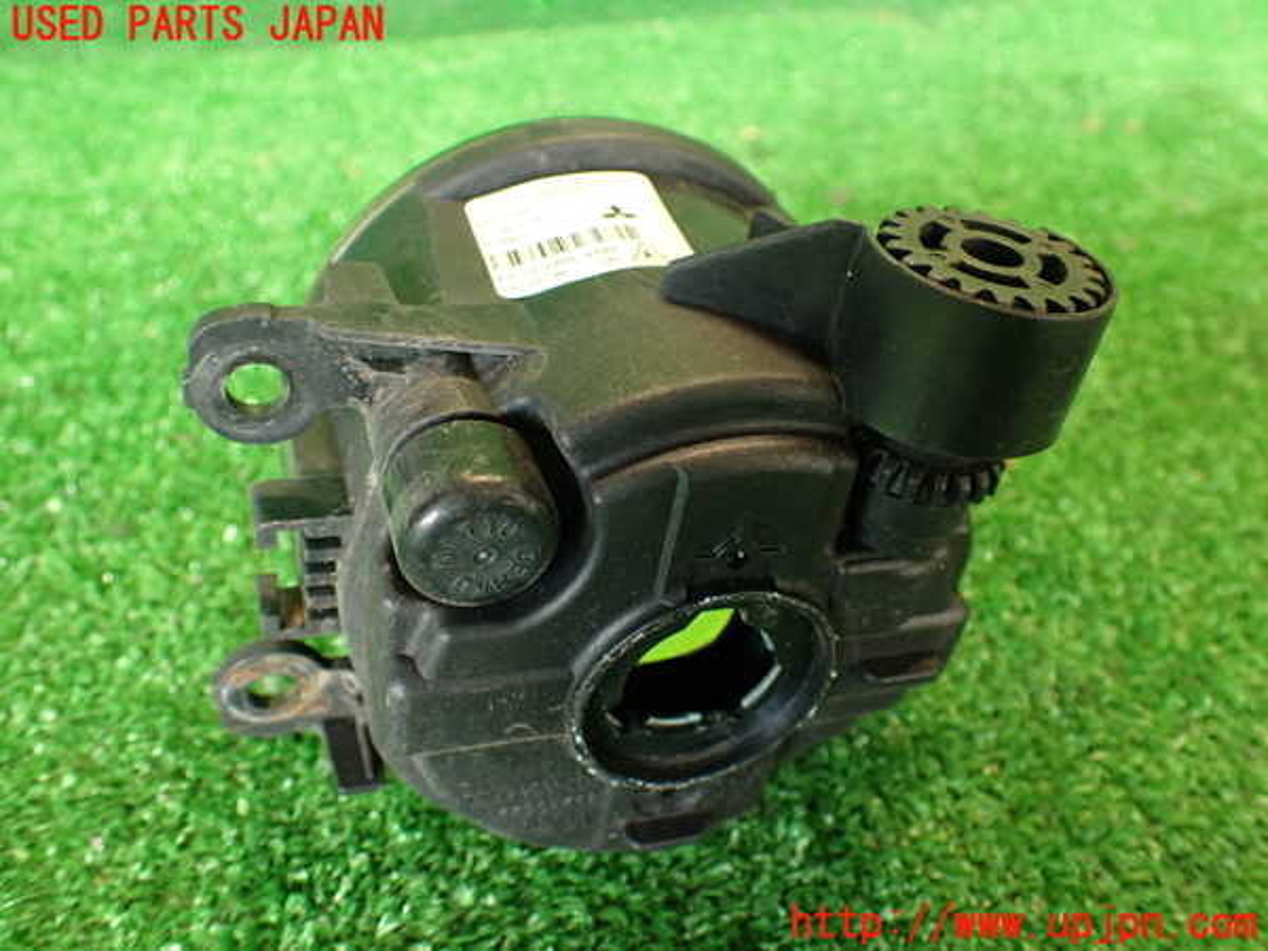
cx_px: 634
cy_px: 476
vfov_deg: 46.8
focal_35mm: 30
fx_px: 1099
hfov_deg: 60.0
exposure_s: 1/30
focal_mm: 5.4
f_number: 2.3
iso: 250
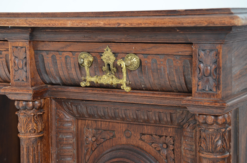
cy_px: 82
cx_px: 124
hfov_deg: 26.0
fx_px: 534
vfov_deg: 17.4
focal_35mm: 78
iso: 200
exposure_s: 1/60
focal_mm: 52
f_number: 7.1
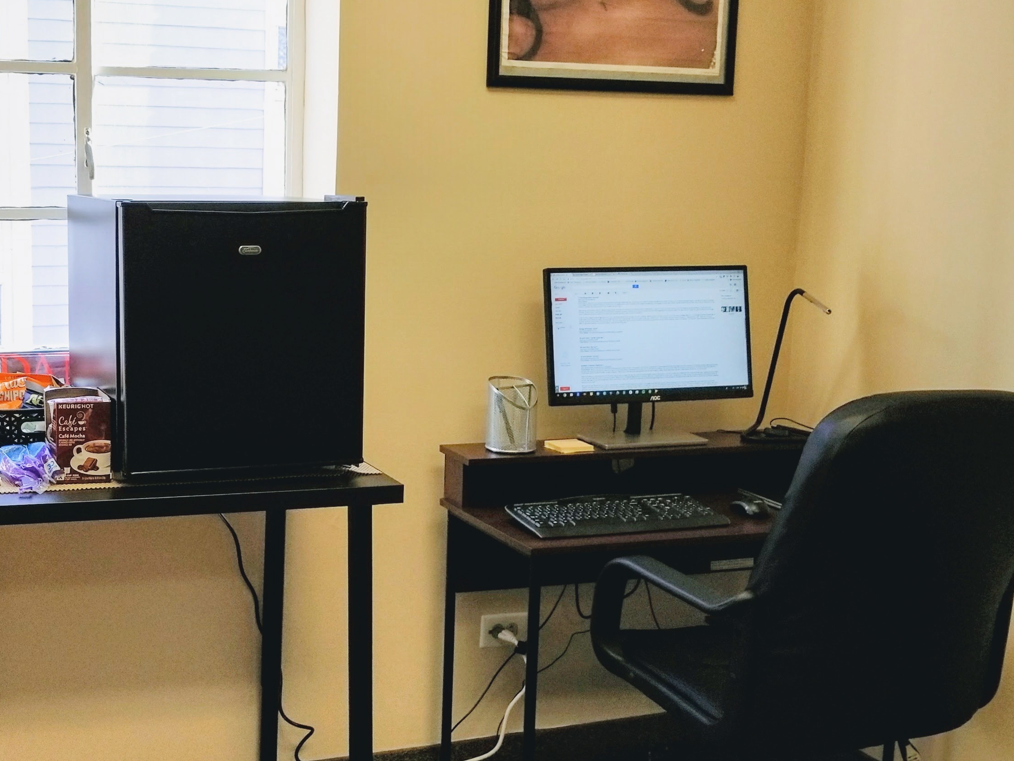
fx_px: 1377
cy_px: 443
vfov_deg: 30.8
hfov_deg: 39.7
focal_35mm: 47
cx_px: 293
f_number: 1.7
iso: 50
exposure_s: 1/135
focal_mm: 4.25
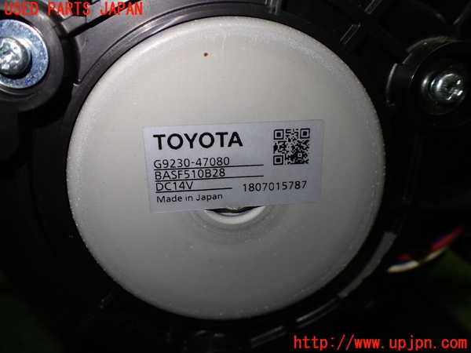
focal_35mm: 30
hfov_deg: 60.0
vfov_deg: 46.8
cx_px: 236
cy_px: 176
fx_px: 408
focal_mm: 5.4
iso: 125
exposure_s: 1/125
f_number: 2.3
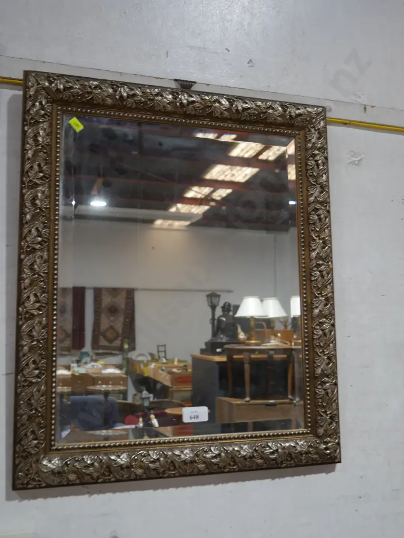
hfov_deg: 37.8
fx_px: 591
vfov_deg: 49.0
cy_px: 269
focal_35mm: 38
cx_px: 202
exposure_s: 1/60
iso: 400
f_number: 4.1
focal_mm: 19
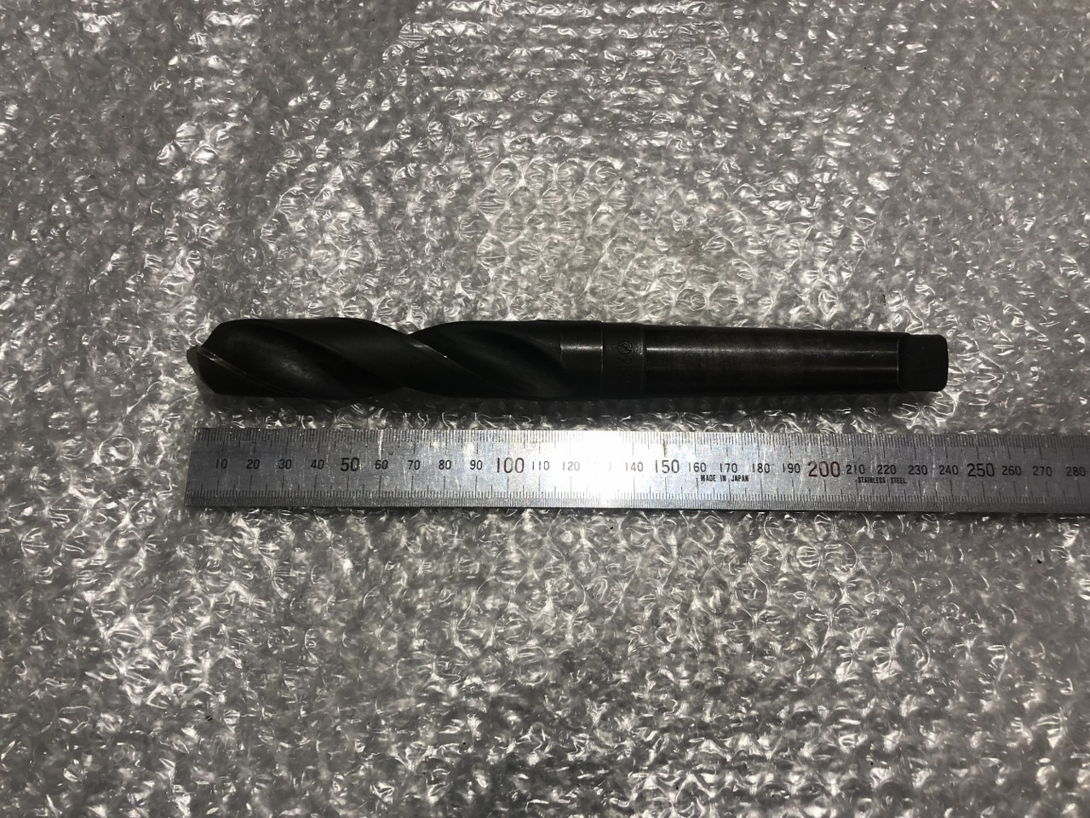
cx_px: 545
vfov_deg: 49.7
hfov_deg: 63.4
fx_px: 882
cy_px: 409
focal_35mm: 28
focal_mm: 3.99
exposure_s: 1/30
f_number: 1.8
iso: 32
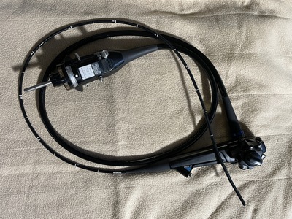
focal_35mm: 26
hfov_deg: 67.3
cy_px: 110
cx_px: 146
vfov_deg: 53.1
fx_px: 219
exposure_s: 1/50
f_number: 1.6
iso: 400
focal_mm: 4.2
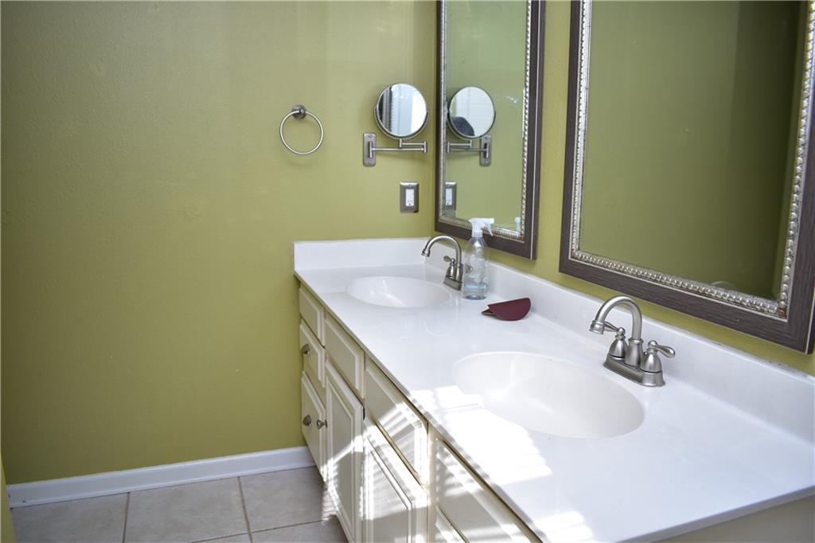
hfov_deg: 67.4
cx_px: 408
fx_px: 611
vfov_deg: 47.9
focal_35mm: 27
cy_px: 272
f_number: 3.5
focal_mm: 18
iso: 180
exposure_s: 1/60
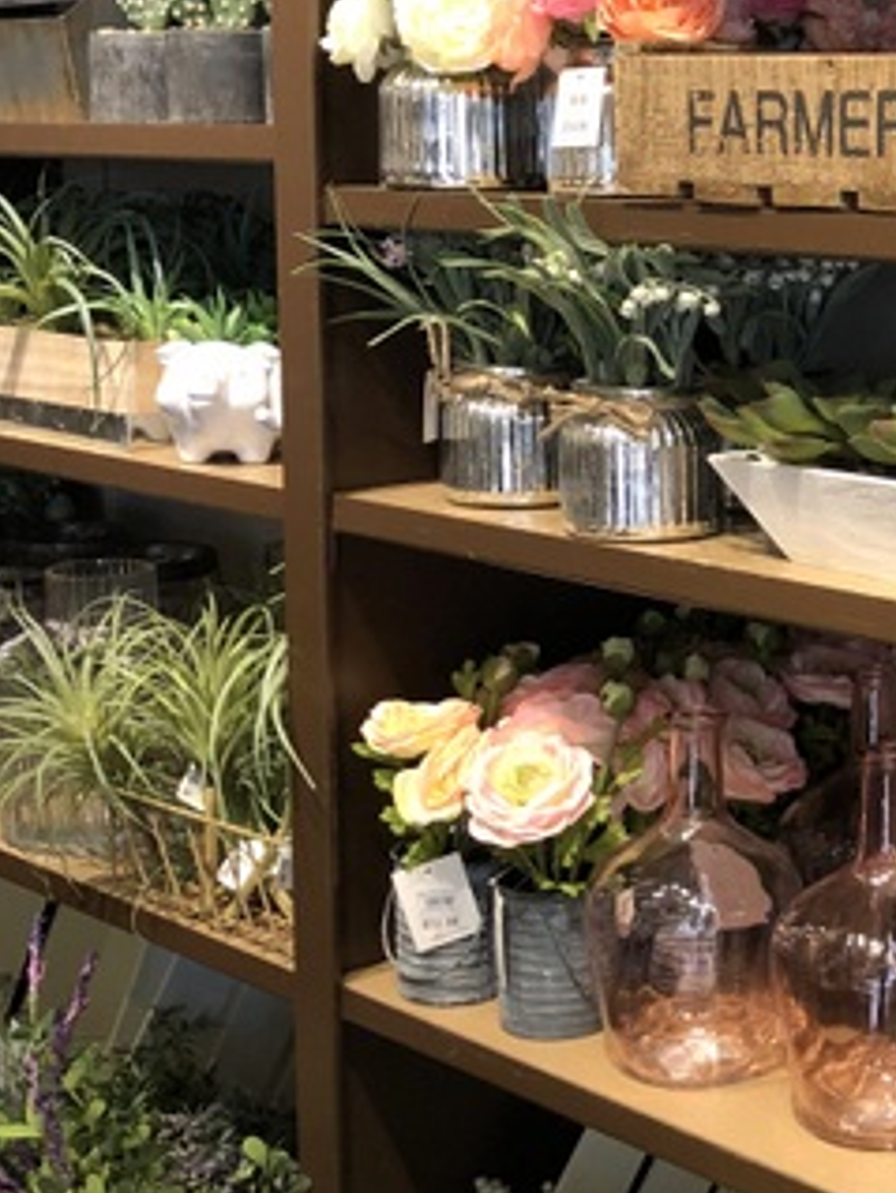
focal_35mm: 66
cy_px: 540
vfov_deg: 29.4
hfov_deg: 21.2
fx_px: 2275
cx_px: 980
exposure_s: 1/30
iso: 40
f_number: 1.8
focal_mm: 3.99
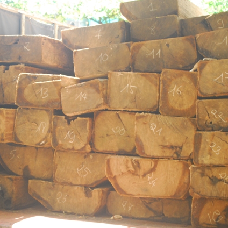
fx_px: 976
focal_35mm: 131
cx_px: 96
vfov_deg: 13.3
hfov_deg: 13.3
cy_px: 116
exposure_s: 1/100
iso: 400
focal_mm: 66
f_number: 5
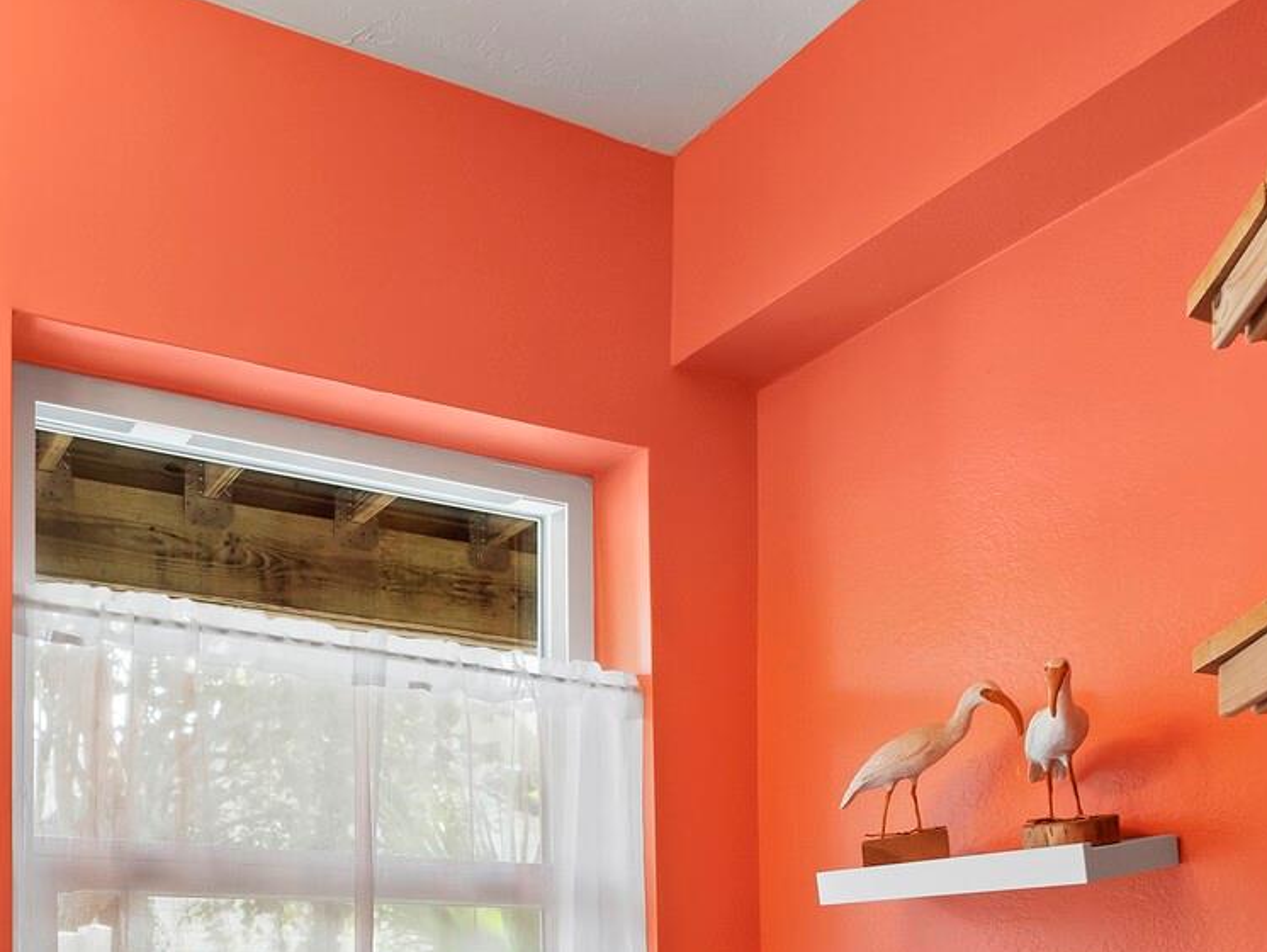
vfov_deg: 40.8
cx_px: 174
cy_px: 958
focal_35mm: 30
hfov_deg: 53.9
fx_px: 1098
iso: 400
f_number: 11
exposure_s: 1/3
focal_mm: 7
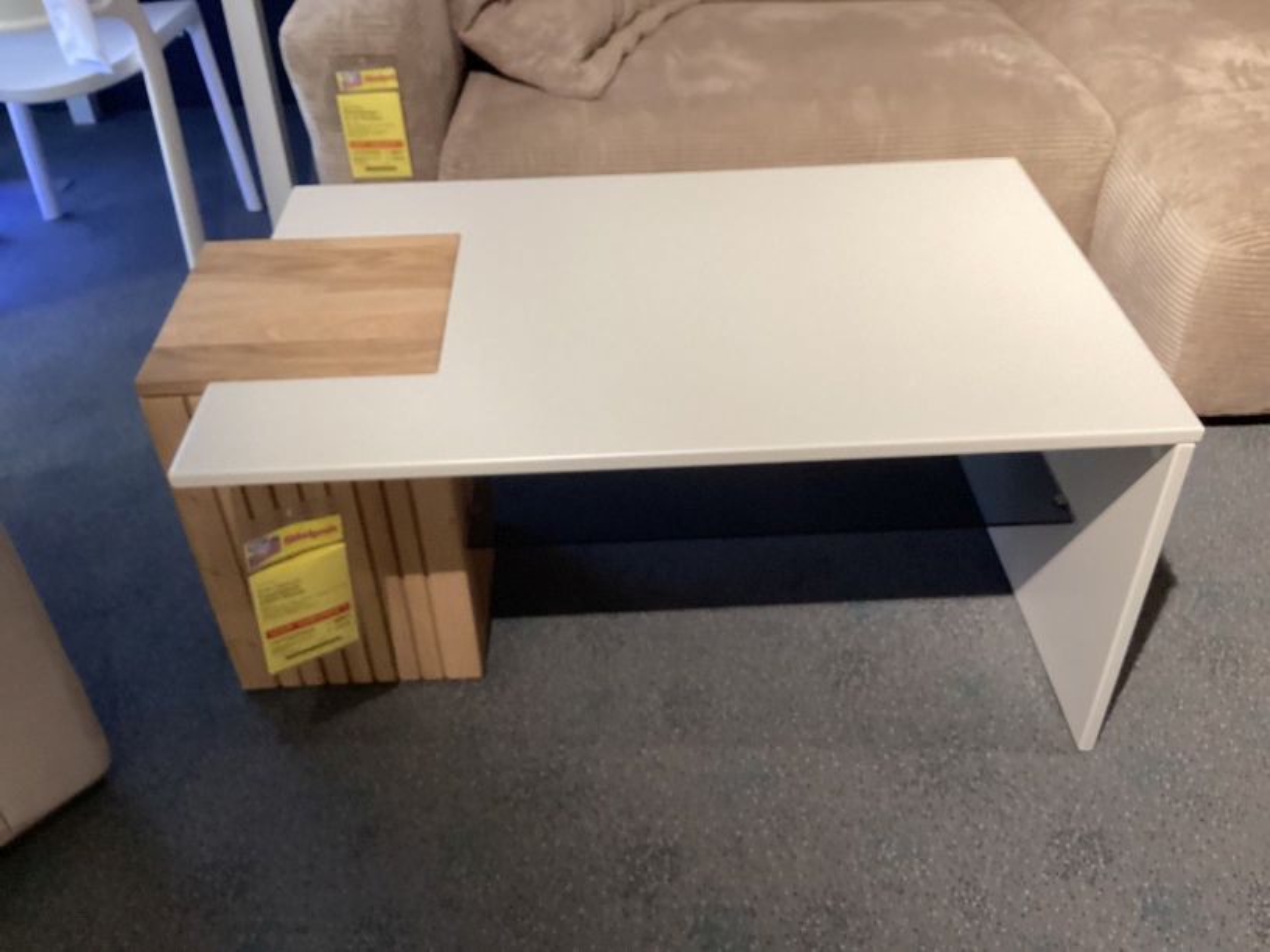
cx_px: 635
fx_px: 1137
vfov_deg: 45.4
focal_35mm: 31
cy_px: 476
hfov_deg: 58.4
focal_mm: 3.3
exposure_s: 1/50
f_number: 2.4
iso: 160
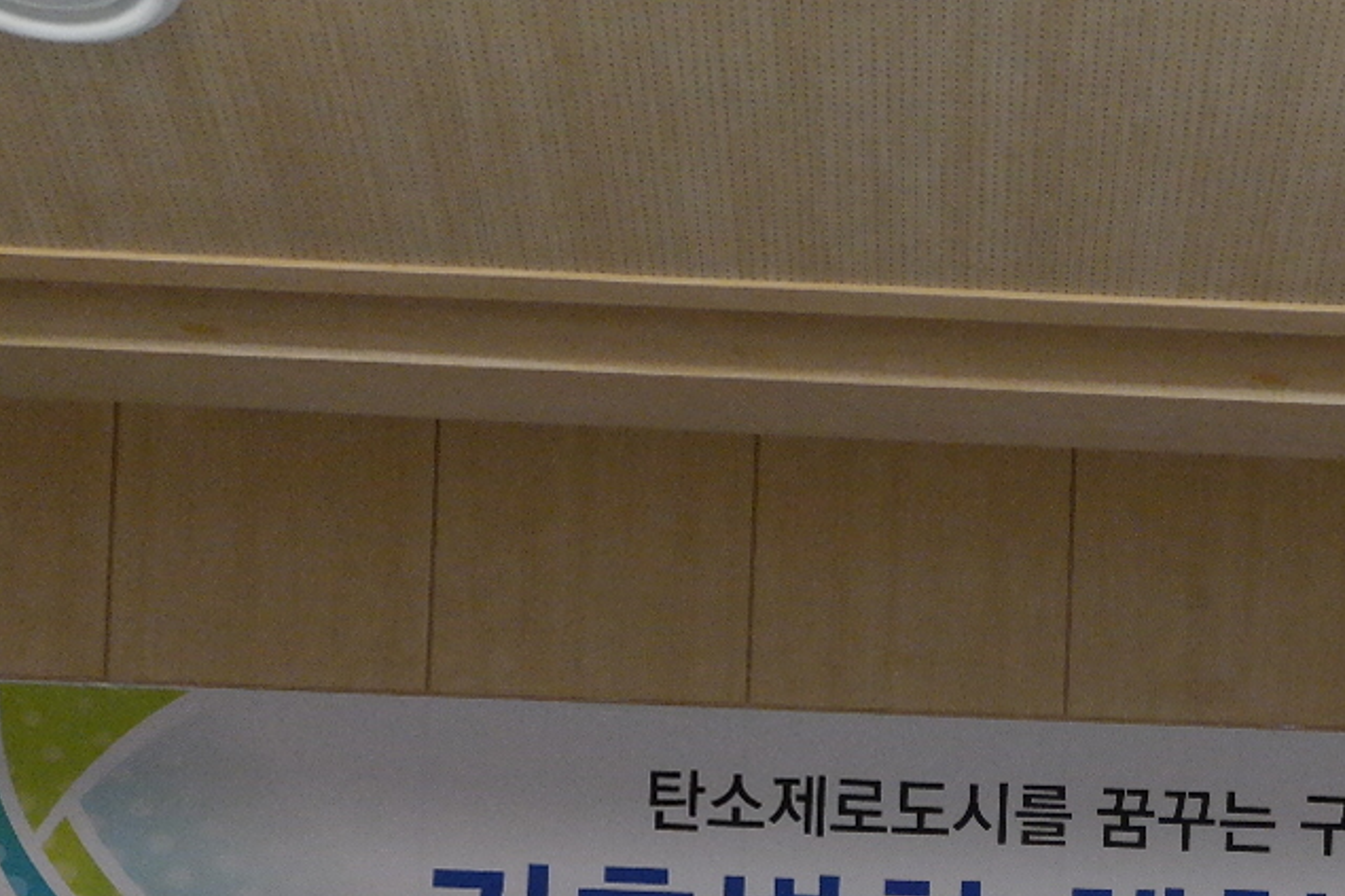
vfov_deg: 13.5
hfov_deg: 20.5
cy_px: 1121
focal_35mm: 98
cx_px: 1116
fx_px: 3660
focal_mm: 24
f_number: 4
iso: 1600
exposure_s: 1/50
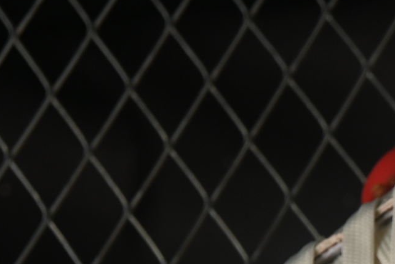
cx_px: 623
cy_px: 543
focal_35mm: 325
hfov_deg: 6.3
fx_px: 3566
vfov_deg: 4.2
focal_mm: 50
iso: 160
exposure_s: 1/80
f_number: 7.1
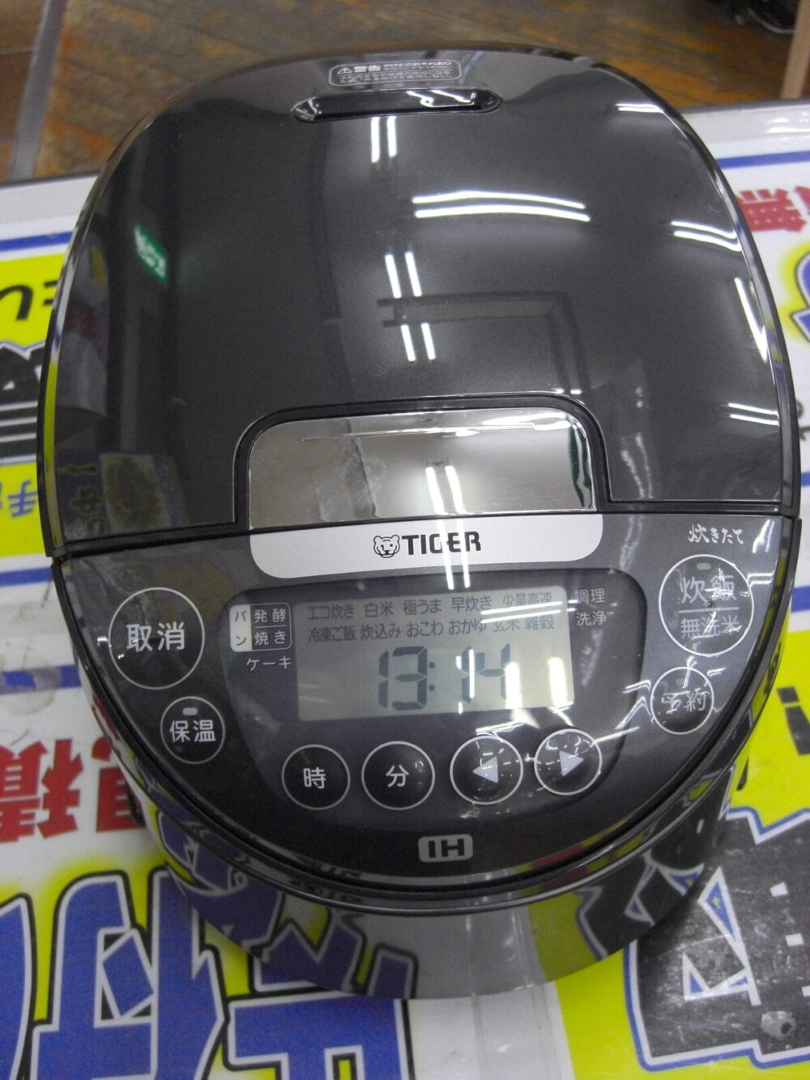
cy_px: 540
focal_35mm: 38
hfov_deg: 37.7
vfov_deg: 49.0
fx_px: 1185
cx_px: 405
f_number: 2.8
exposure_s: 1/80
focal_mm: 7.9
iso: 400
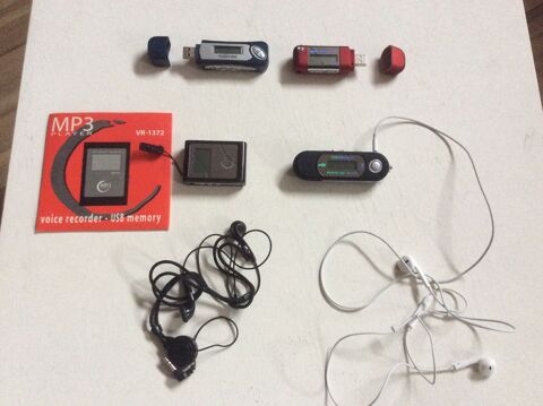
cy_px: 203
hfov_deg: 56.9
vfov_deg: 44.1
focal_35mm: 32
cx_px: 272
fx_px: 501
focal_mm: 3.3
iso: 250
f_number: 2.4
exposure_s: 1/17
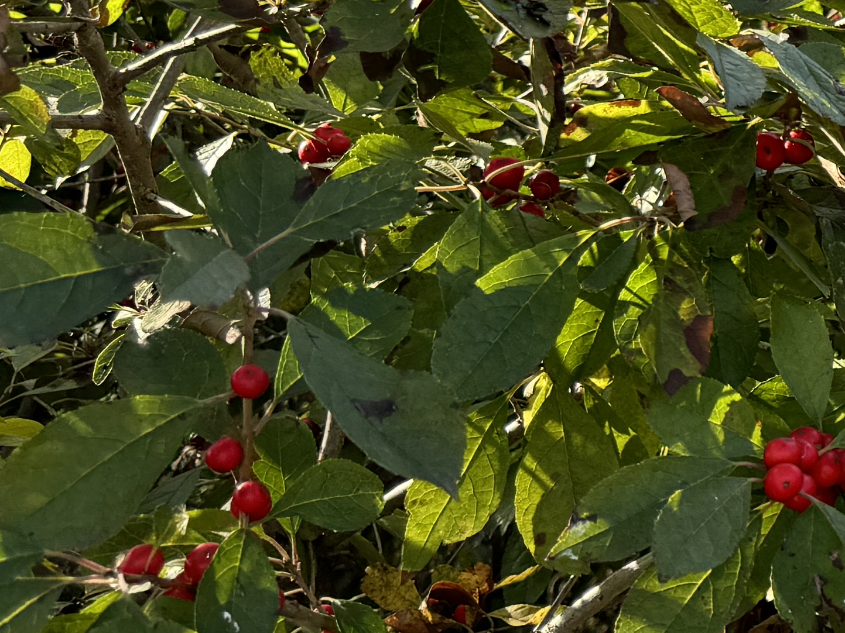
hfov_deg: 17.3
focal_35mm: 95
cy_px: -116
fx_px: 2319
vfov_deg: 15.0
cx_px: 1467
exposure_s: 1/1131
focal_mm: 6.76
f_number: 1.78
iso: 80
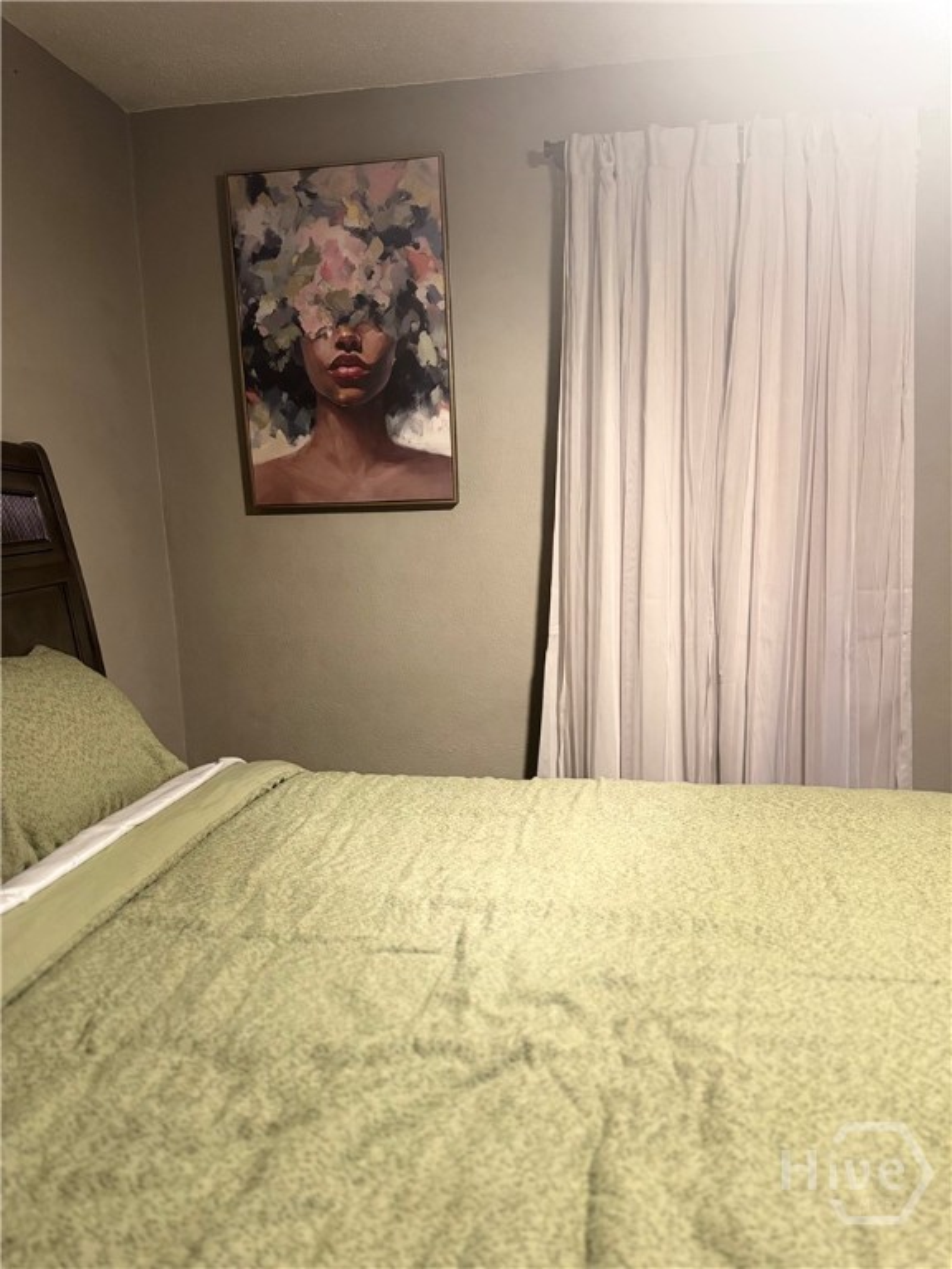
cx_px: 476
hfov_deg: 56.8
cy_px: 634
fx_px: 880
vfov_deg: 71.6
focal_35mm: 24
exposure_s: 1/60
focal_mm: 6.76
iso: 640
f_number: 1.78
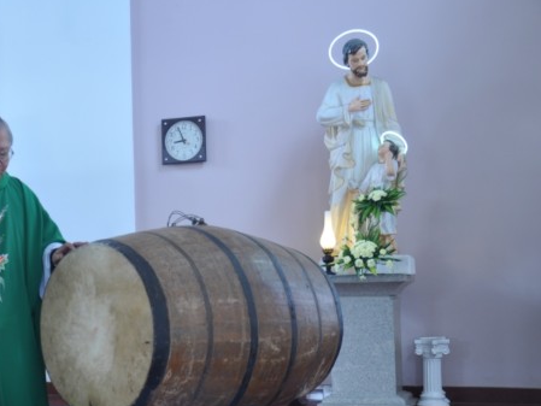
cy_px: 265
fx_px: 969
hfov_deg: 30.3
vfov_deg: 23.6
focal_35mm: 62
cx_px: 94
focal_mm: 26
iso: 250
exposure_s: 1/20
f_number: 5
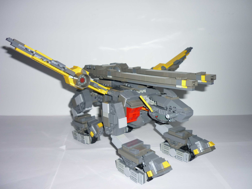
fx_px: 240
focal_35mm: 33
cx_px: 126
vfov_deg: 42.9
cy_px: 94
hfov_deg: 55.4
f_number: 2.8
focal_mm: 5.5
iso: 100
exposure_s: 1/60
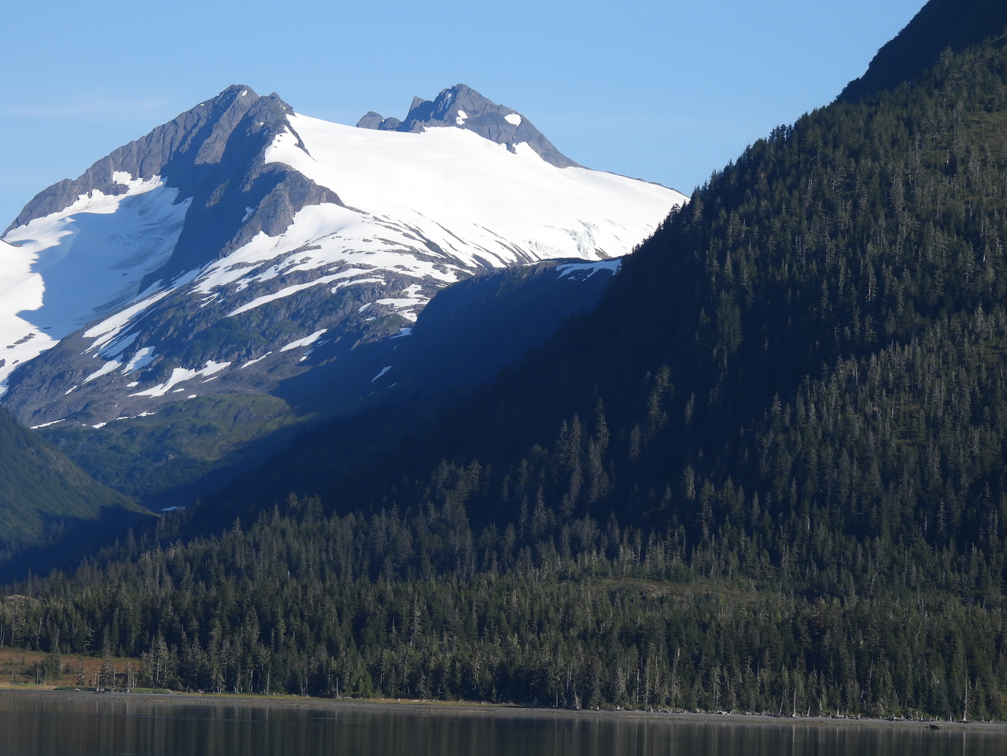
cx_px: 504
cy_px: 378
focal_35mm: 200
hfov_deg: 9.9
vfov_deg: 7.4
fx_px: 5818
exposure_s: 1/800
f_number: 4.5
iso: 100
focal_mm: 35.7
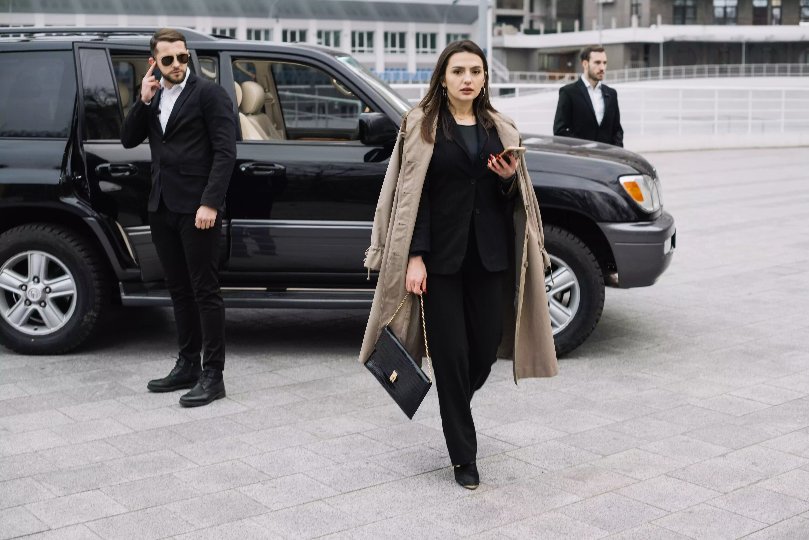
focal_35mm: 50
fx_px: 1124
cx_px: 404
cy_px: 270
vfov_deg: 27.0
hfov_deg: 39.6
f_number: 3.5
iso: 500
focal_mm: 50
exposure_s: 1/160
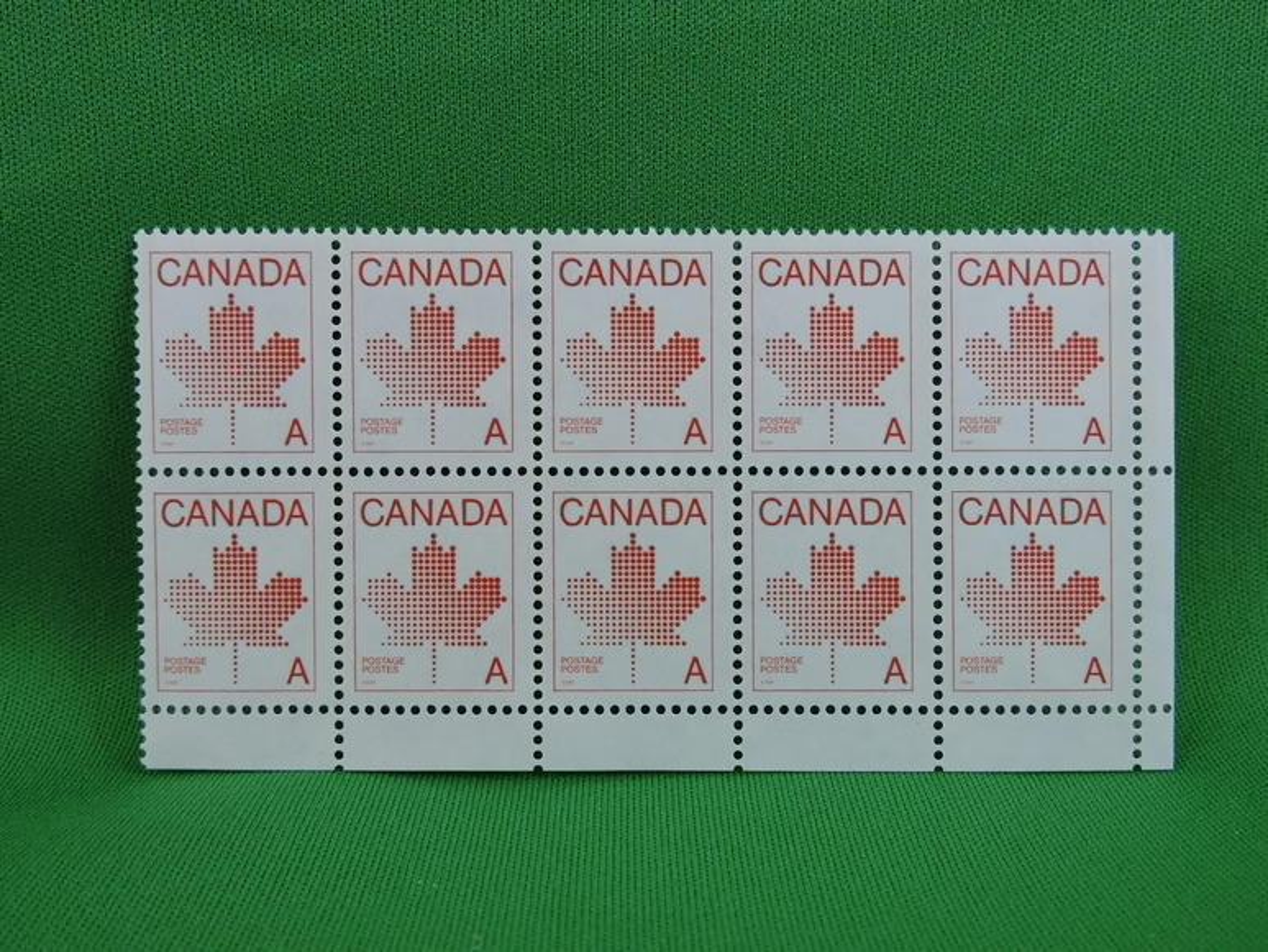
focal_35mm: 30
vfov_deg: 46.8
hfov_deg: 60.0
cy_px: 476
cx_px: 634
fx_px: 1099
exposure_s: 1/125
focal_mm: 5.4
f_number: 3.5
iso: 200
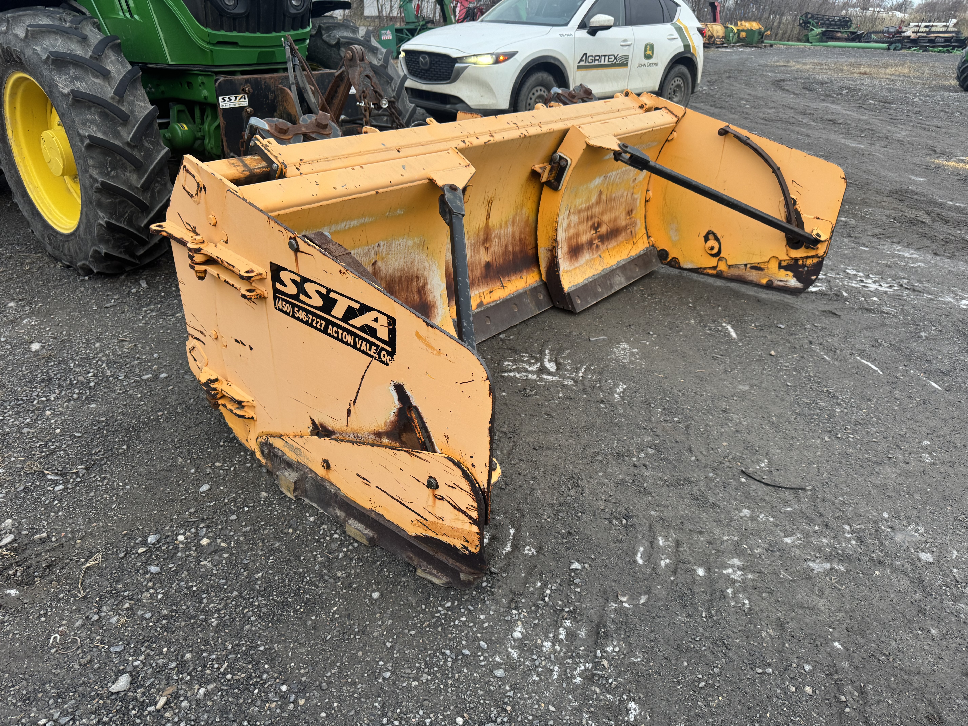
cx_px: 484
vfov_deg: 56.8
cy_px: 363
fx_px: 671
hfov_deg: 71.6
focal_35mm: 24
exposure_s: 1/121
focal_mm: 6.76
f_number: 1.78
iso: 125
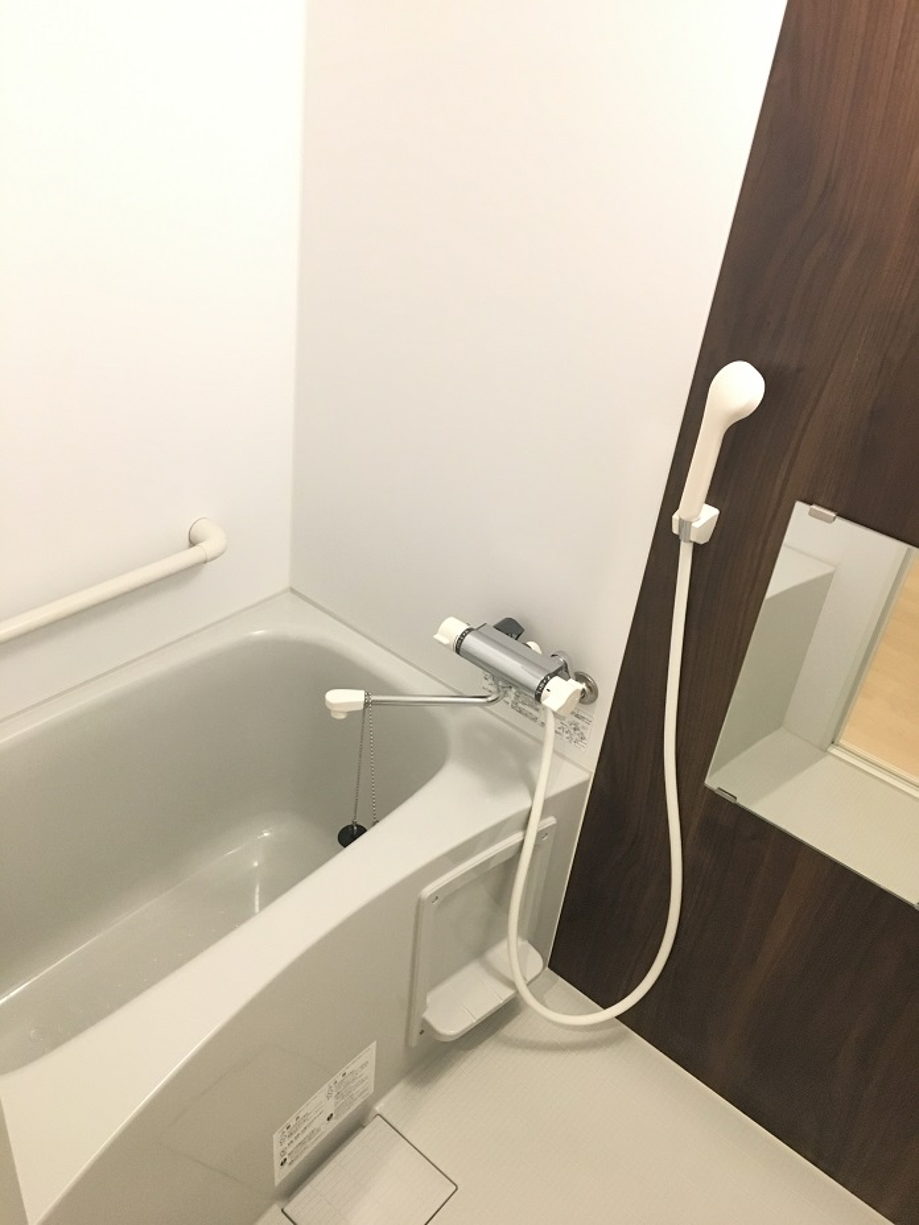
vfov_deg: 61.7
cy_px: 612
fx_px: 1027
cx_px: 460
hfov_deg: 48.2
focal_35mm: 29
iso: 250
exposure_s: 1/30
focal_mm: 4.15
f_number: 2.2
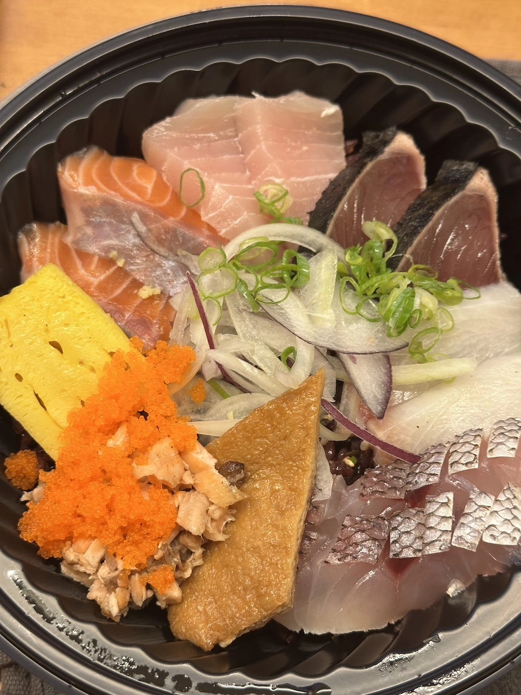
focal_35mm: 48
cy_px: 348
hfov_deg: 30.3
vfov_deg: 39.7
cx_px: 260
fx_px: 963
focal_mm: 6.9
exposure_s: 1/60
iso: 160
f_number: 1.8
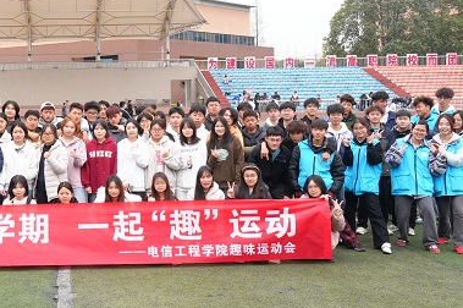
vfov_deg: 22.2
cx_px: 75
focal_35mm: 61
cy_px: 111
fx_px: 784
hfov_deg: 31.8
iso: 800
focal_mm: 22
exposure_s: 1/200
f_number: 8
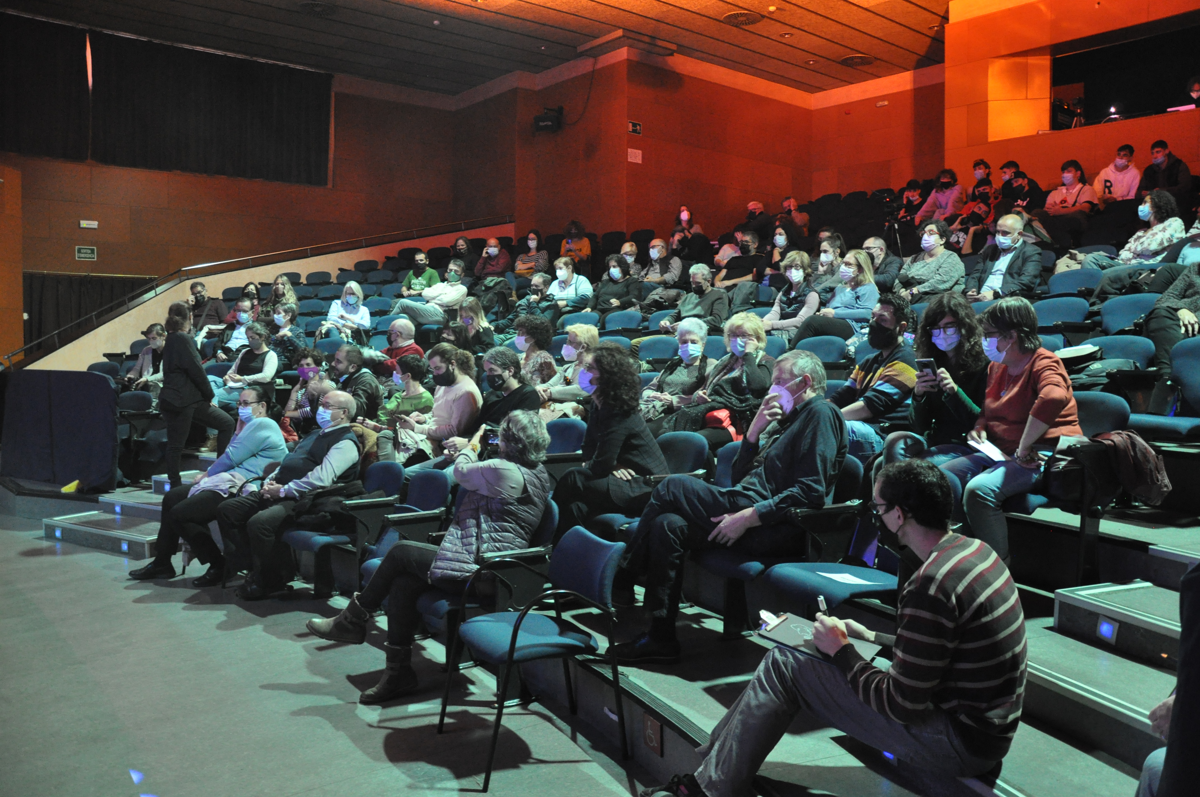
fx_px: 899
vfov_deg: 47.8
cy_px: 398
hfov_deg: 67.4
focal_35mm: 27
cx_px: 600
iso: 1600
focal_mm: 18
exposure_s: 1/20
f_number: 3.5
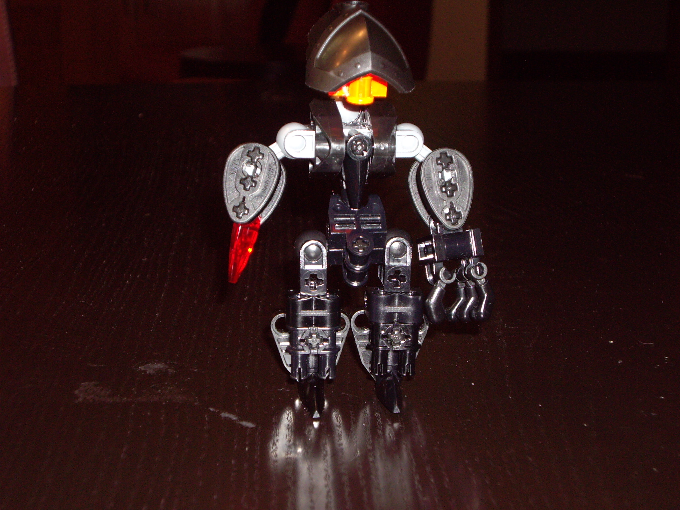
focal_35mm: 66
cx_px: 340
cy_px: 255
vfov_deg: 22.3
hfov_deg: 29.4
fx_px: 1297
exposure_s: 1/80
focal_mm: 10.7
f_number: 3.6
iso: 200
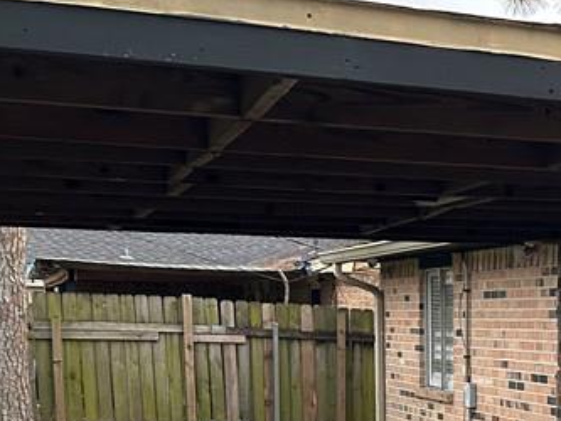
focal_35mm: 80
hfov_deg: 20.9
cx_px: 831
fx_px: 1297
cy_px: 539
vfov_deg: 17.4
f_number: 1.5
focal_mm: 5.7
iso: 125
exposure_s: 1/115
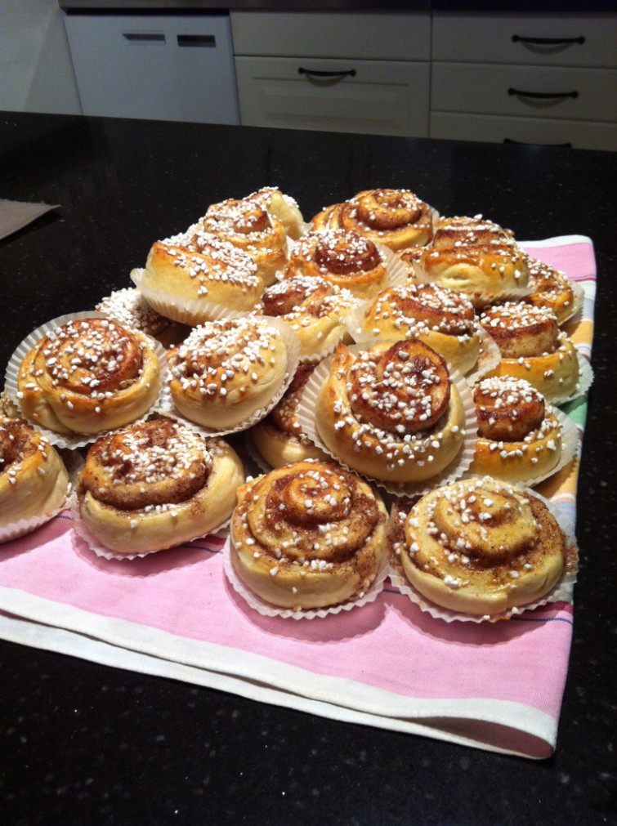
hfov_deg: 40.6
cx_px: 308
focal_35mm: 35
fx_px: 834
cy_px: 413
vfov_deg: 52.7
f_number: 2.8
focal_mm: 3.85
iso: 100
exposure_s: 1/15
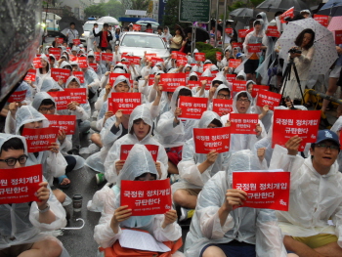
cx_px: 171
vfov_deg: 32.2
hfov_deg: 42.0
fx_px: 445
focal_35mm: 45
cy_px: 128
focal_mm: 7.9
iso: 160
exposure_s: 1/60
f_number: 4.2
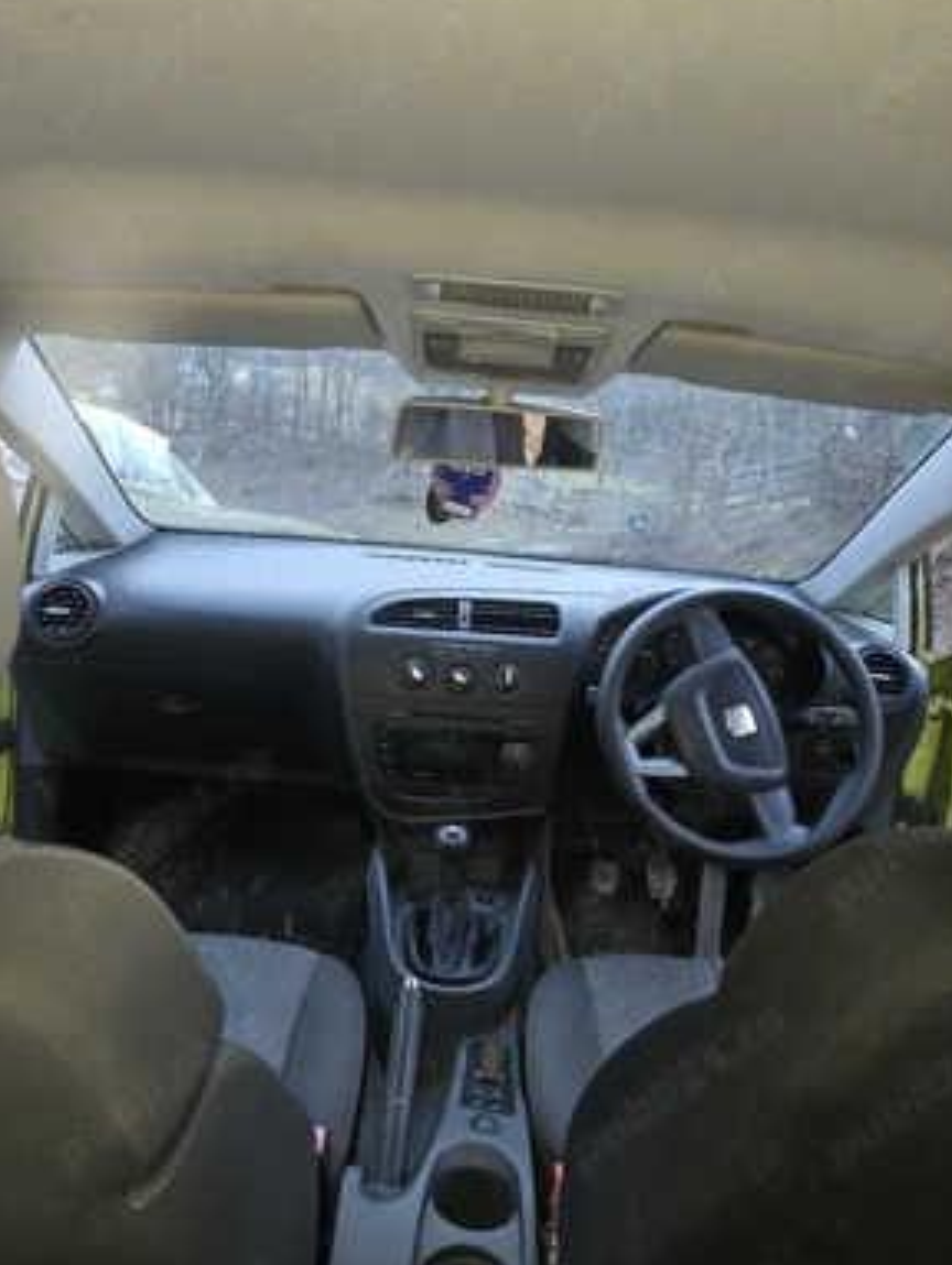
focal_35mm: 24
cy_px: 611
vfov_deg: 71.5
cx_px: 486
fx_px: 879
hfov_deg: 56.9
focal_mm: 6.3
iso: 100
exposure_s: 1/25.1
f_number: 1.7
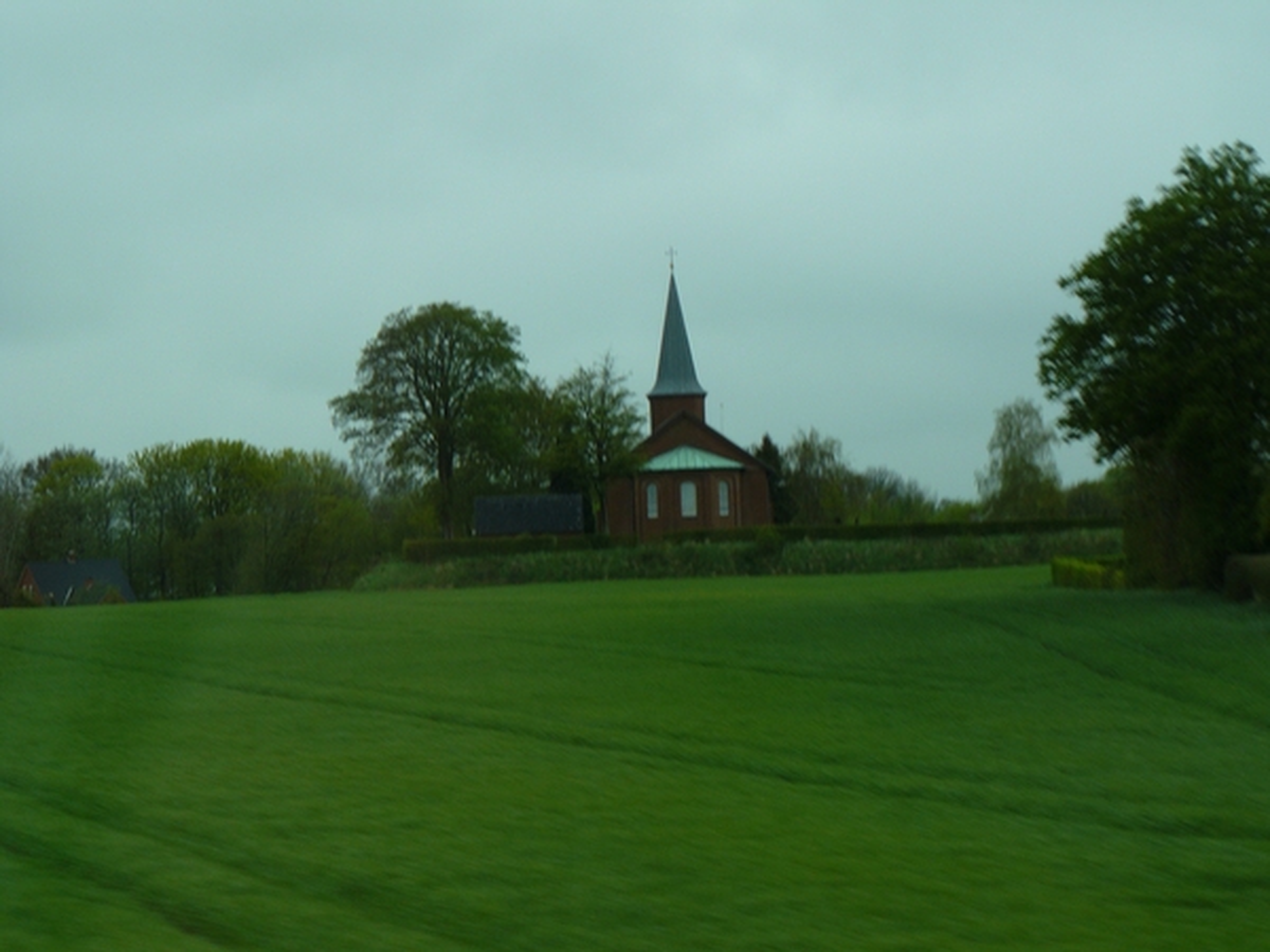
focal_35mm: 130
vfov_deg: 11.4
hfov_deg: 15.2
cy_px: 476
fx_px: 4769
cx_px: 635
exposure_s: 1/100
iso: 100
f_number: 4
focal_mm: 21.6
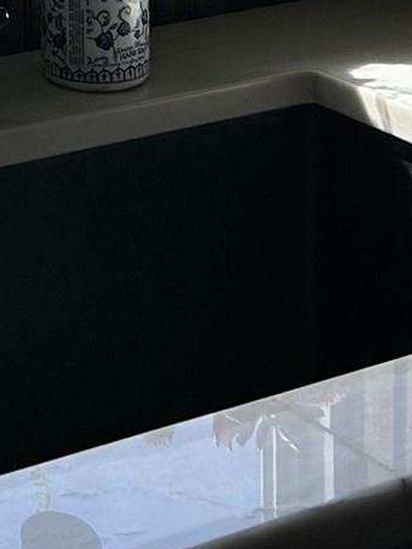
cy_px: -416
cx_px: -189
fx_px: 2128
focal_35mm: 134
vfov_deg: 13.3
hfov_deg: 10.7
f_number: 1.5
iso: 50
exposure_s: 1/1252
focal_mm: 5.7
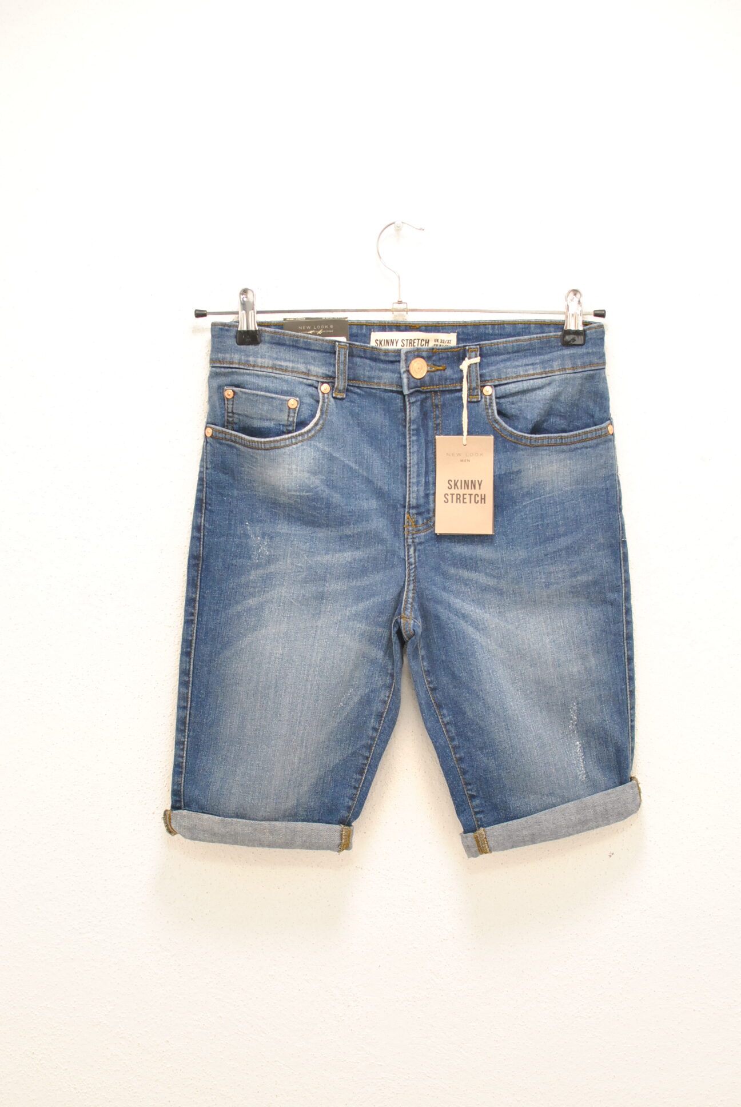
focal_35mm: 52
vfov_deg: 37.8
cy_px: 554
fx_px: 1616
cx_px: 370
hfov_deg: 25.8
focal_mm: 35
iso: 800
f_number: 4
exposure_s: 1/100
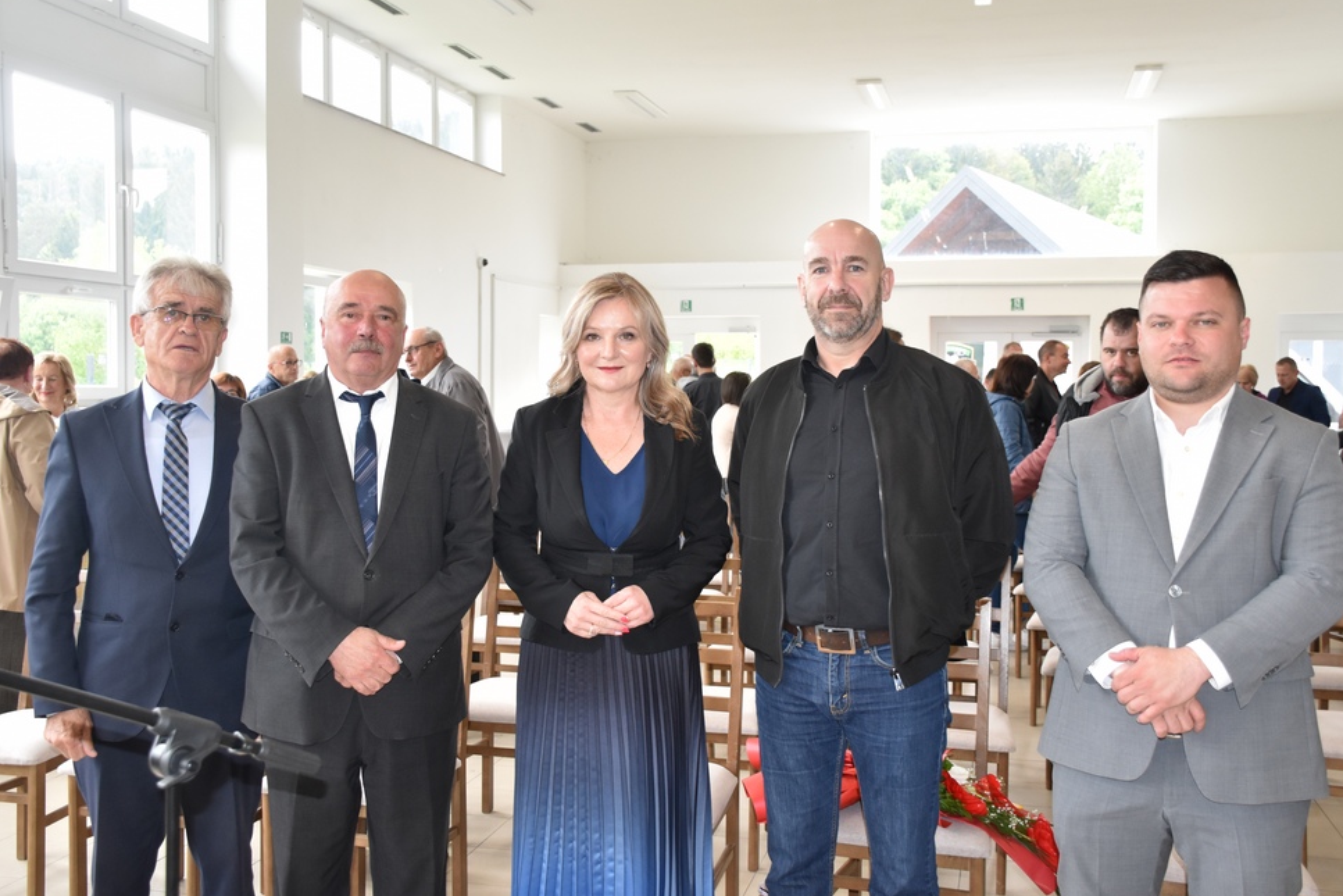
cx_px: 681
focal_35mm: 37
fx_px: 1363
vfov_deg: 36.4
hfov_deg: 52.5
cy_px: 433
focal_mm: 23
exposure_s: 1/200
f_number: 4.5
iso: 800
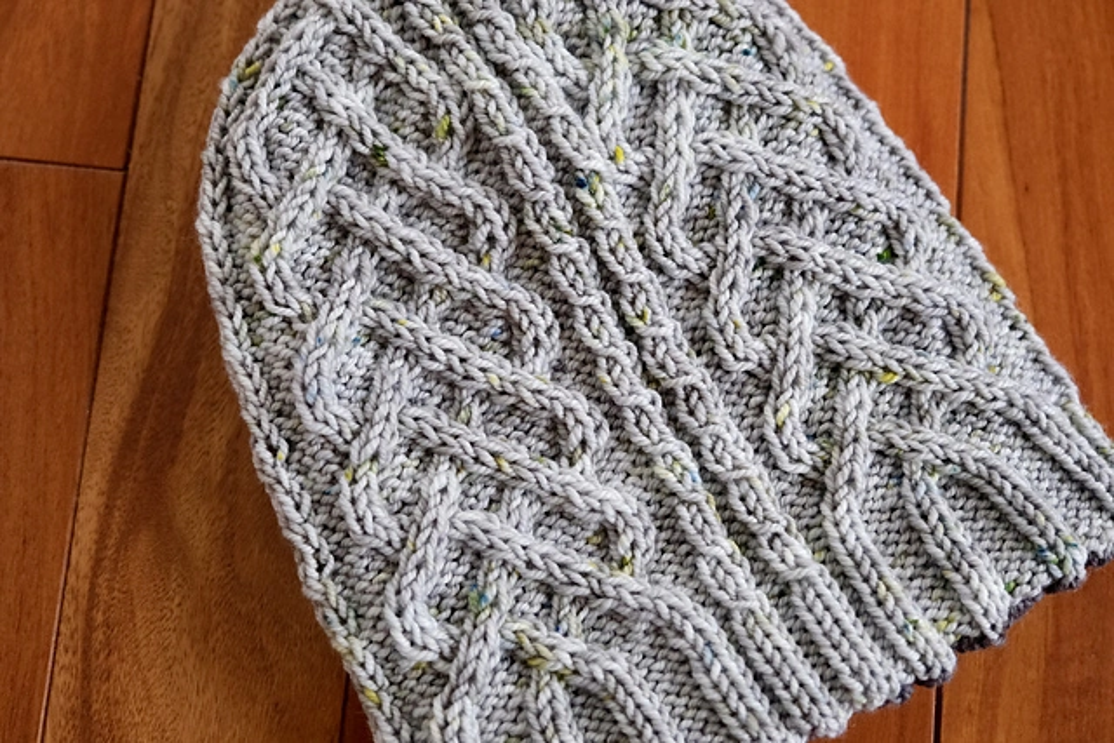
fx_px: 1269
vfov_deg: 32.6
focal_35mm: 41
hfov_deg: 47.4
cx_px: 557
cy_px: 372
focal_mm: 27.5
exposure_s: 1/100
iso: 2500
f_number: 4
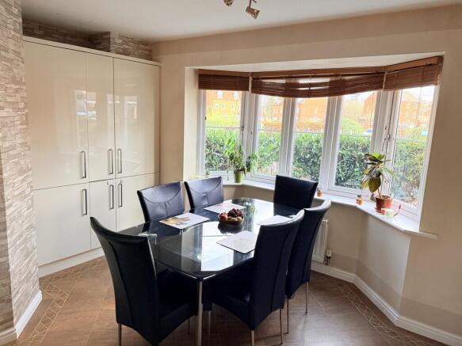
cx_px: 231
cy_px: 173
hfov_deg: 71.6
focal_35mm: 24
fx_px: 320
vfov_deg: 56.8
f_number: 1.78
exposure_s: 1/235
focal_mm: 6.76
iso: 160
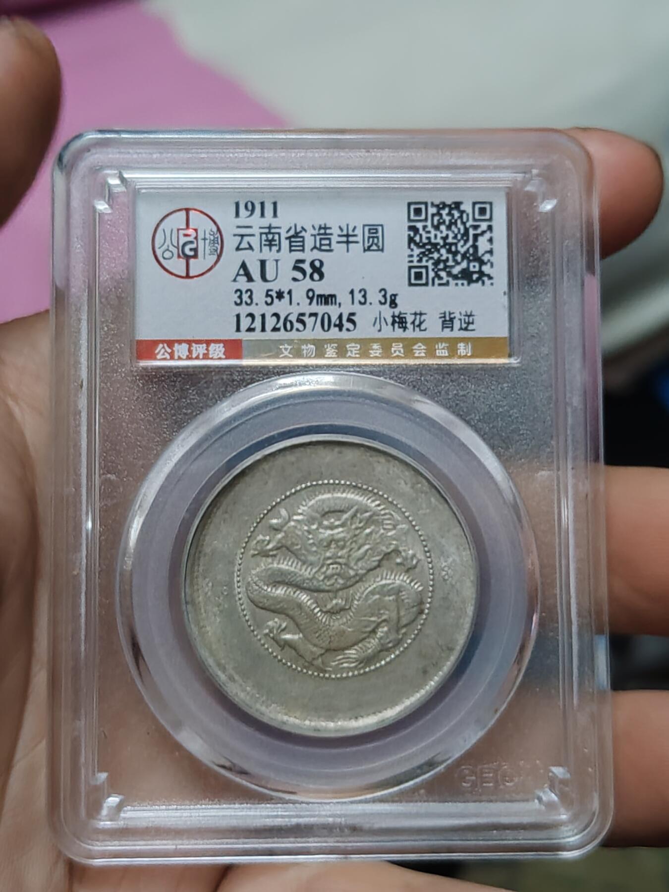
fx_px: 1391
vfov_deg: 35.5
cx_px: 334
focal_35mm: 54
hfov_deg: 27.0
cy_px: 446
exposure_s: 1/50
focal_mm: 6.12
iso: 3200
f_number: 1.9
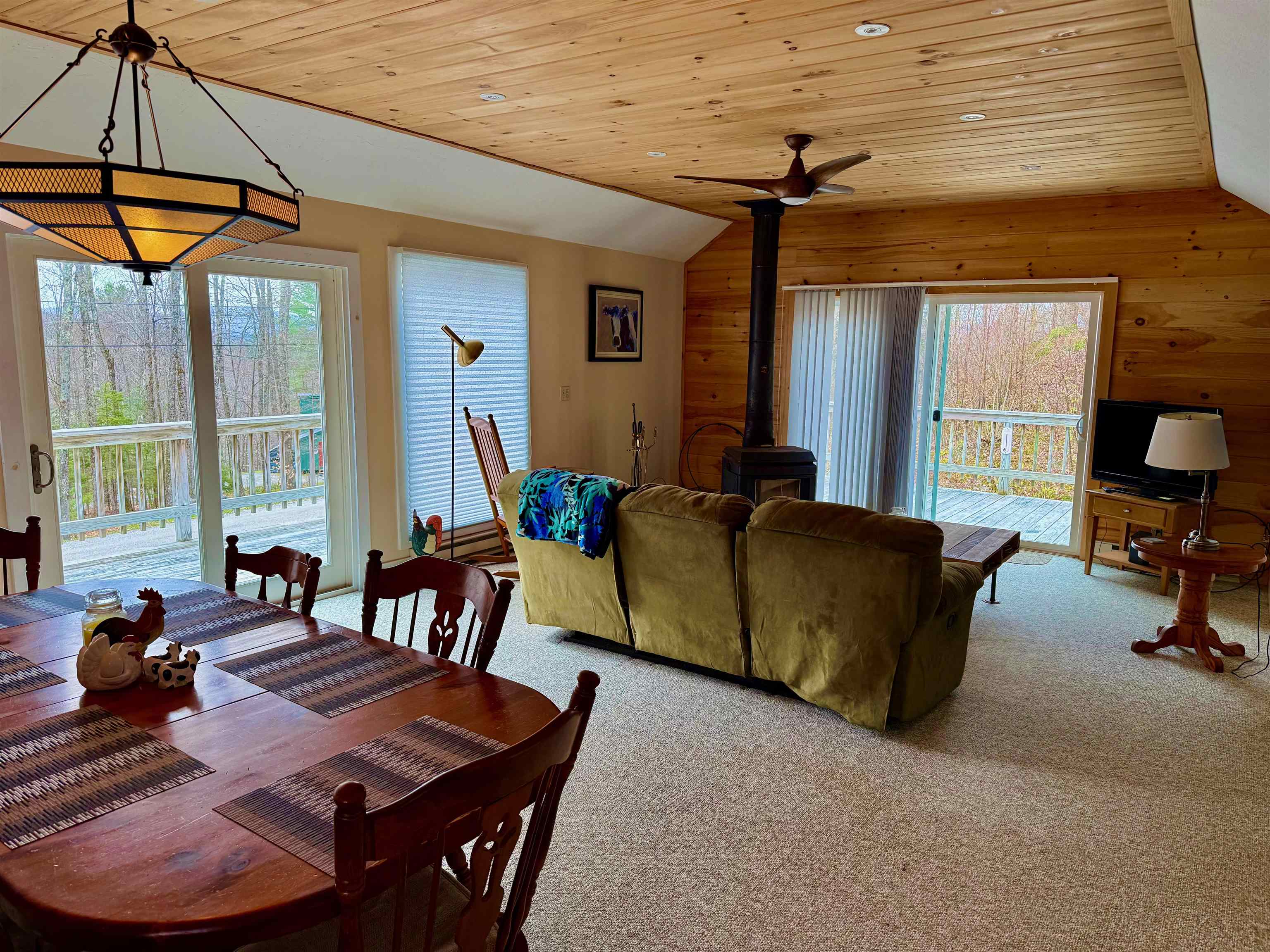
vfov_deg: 56.8
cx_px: 635
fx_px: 881
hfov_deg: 71.6
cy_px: 476
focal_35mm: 24
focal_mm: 6.76
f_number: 1.78
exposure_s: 1/195
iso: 80
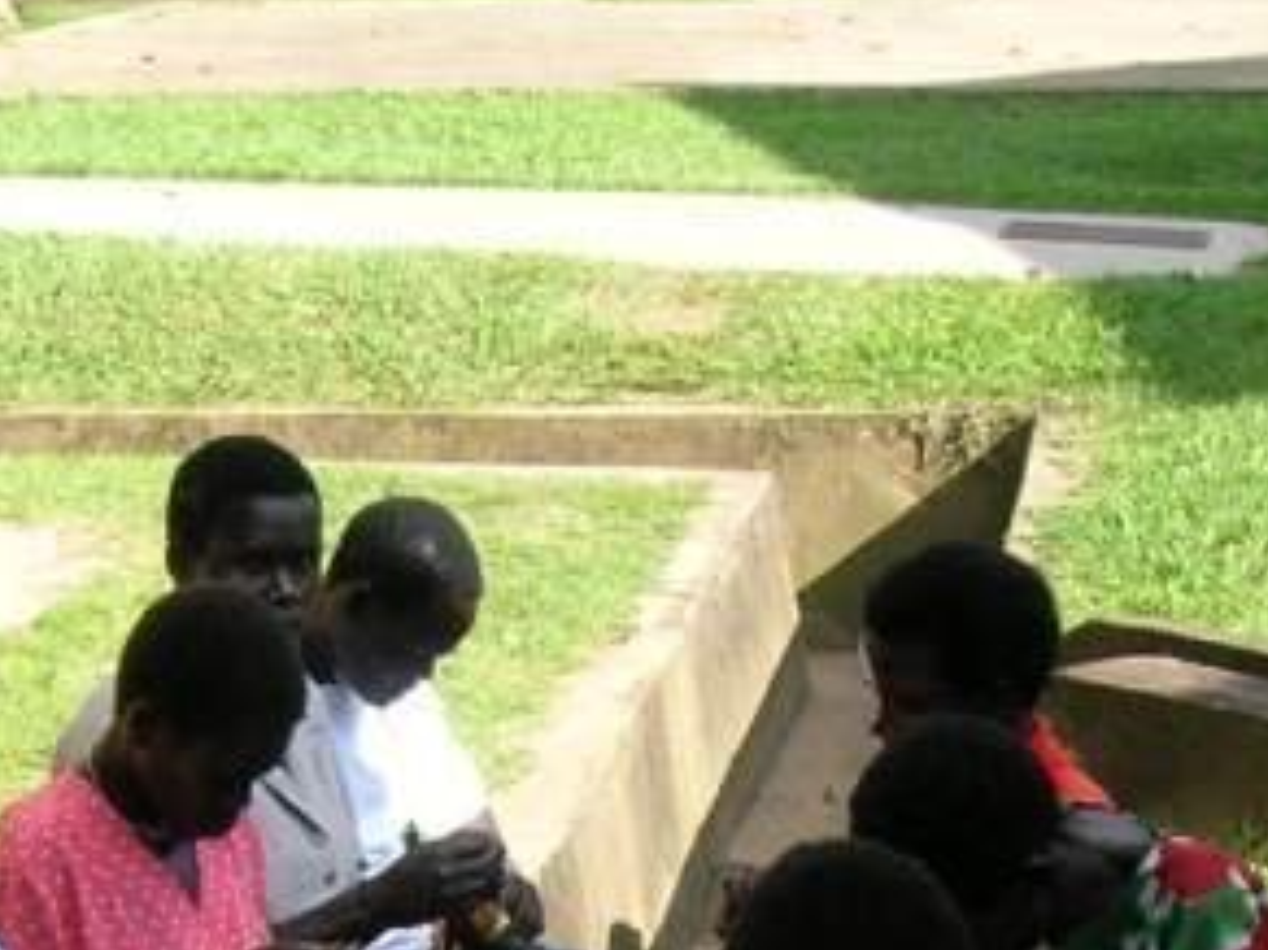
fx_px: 3845
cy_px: 1240
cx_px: 553
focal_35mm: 105
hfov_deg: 18.7
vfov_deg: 13.6
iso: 50
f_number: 4.9
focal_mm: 5.7
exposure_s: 1/126
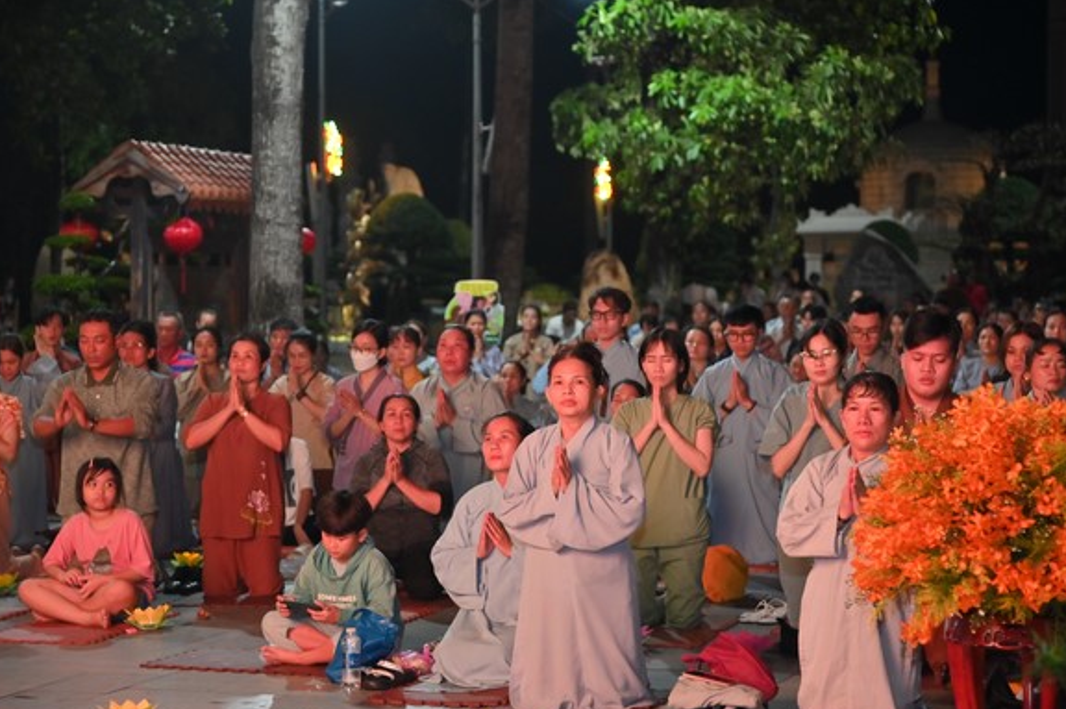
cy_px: 365
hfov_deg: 23.1
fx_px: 2603
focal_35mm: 88
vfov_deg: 15.5
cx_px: 513
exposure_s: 1/100
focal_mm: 78
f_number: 4
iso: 1000
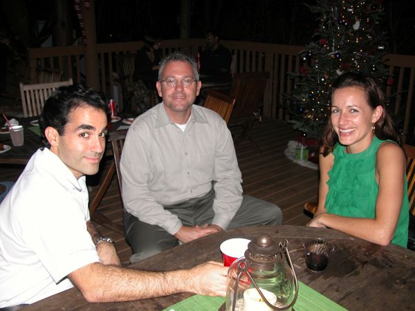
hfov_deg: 52.6
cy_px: 156
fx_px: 420
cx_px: 208
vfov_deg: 40.7
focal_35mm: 35
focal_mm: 8.9
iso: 100
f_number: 2.8
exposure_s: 1/60
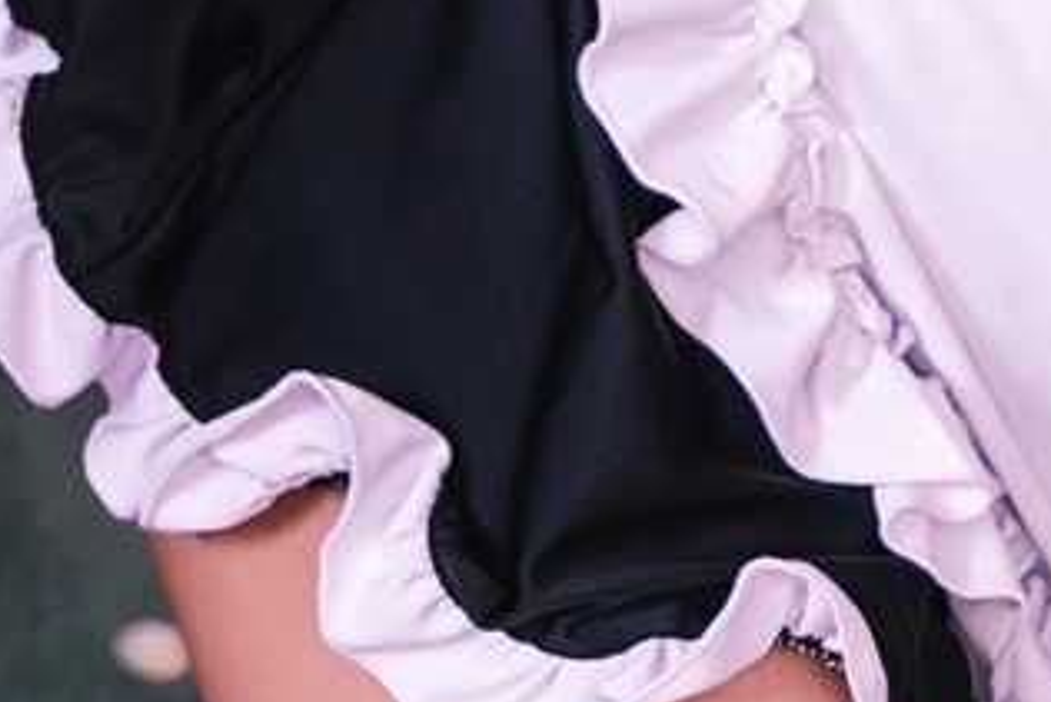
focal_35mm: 256
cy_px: -1025
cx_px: 2393
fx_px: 7477
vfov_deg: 5.2
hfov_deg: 7.6
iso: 400
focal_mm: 36
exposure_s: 1/160
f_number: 2.8
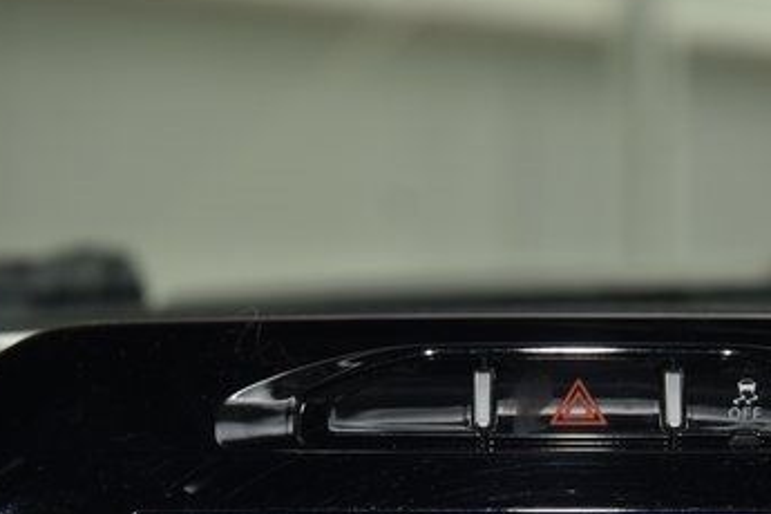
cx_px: 574
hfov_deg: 10.5
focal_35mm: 195
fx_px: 4176
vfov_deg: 7.0
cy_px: 408
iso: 800
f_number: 4.5
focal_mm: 70
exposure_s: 1/60
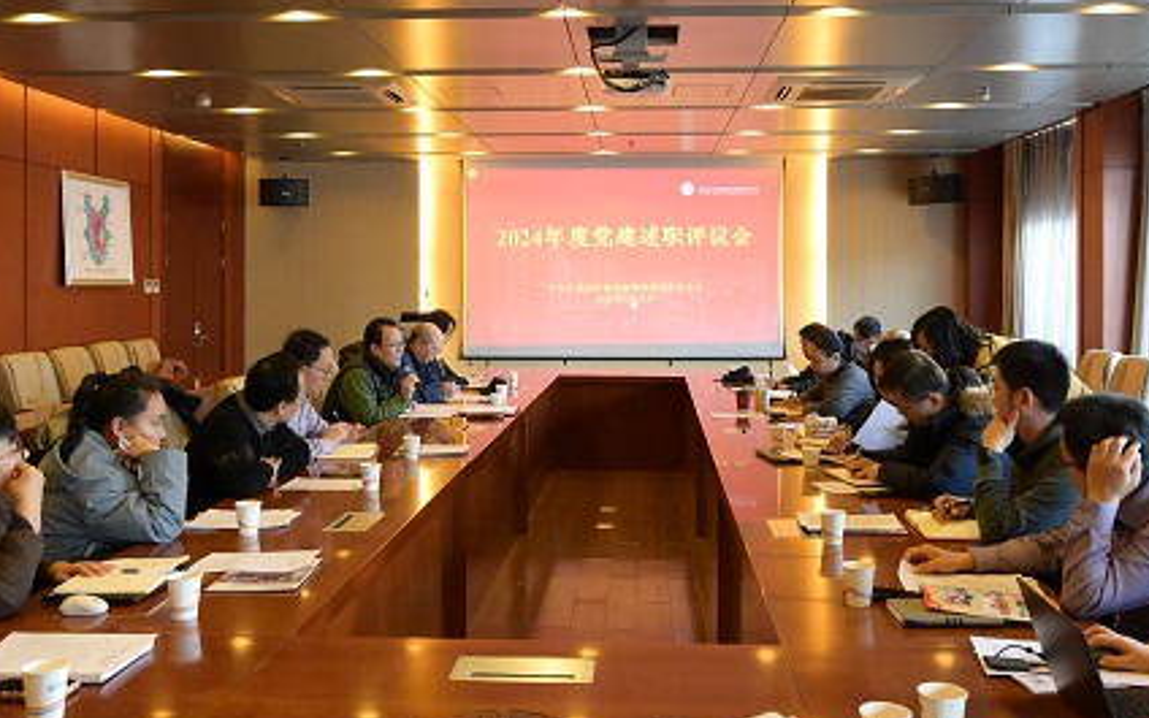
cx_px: 593
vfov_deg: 34.5
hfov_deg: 53.1
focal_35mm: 37
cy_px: 280
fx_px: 1150
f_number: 6.3
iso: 10000
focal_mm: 25.5
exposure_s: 1/125
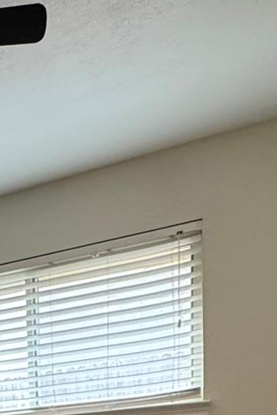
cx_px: -146
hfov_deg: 19.3
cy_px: 569
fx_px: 704
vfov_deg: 26.6
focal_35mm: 61
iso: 250
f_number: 2.2
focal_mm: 2.22
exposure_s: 1/60
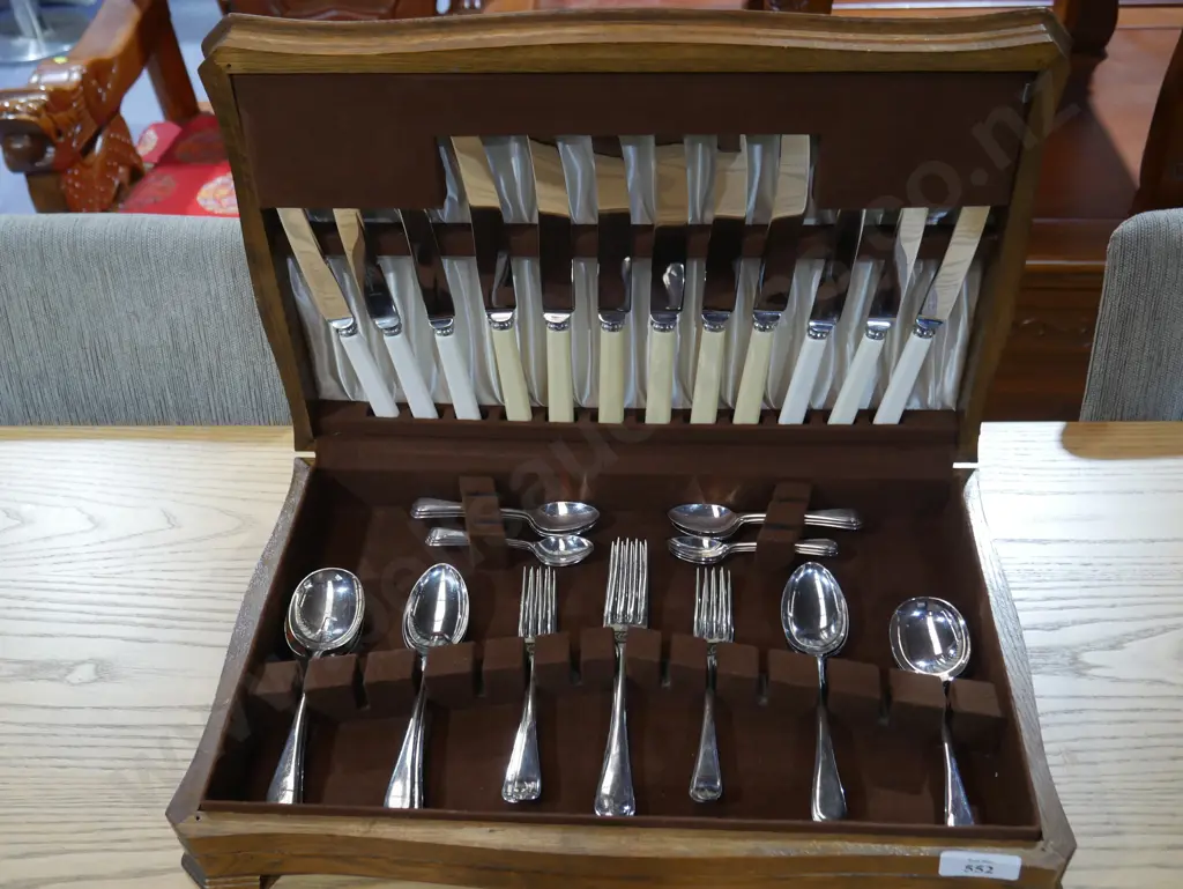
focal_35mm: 36
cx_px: 592
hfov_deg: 51.3
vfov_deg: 39.7
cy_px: 444
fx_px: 1231
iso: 640
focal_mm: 18
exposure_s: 1/60
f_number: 4
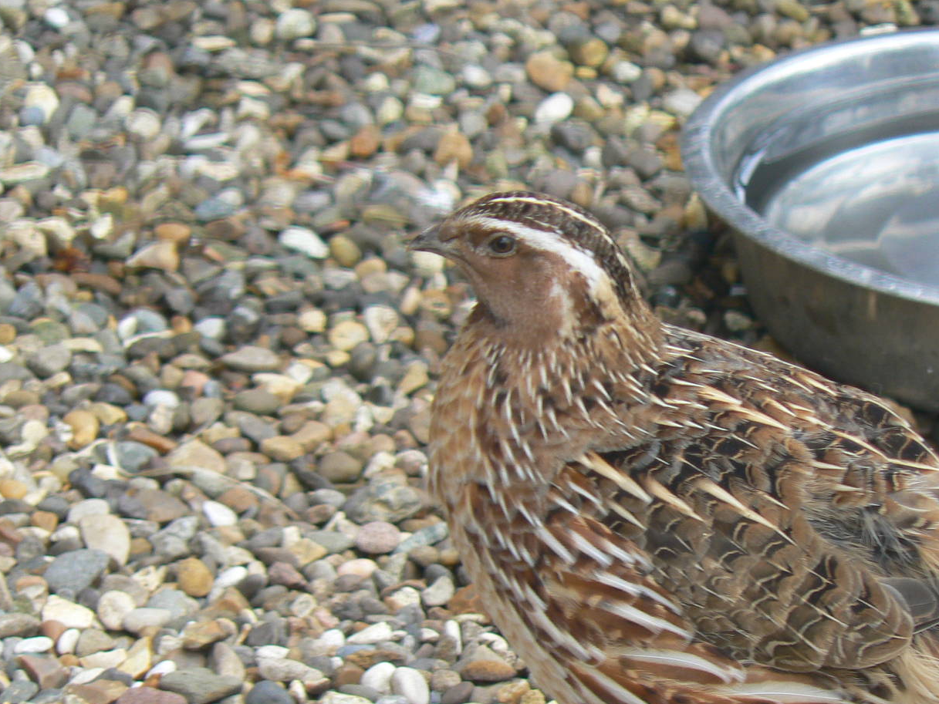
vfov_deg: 3.9
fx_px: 10417
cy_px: 462
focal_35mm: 384
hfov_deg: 5.2
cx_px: 594
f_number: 4
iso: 80
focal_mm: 48.6
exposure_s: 1/60
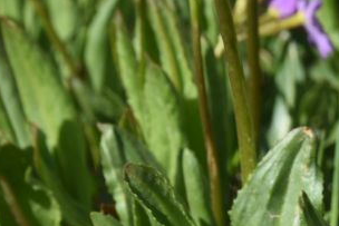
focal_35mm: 299
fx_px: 2817
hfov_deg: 6.8
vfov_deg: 4.5
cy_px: 427
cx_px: 481
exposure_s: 1/125
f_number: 14
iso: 160
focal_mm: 70
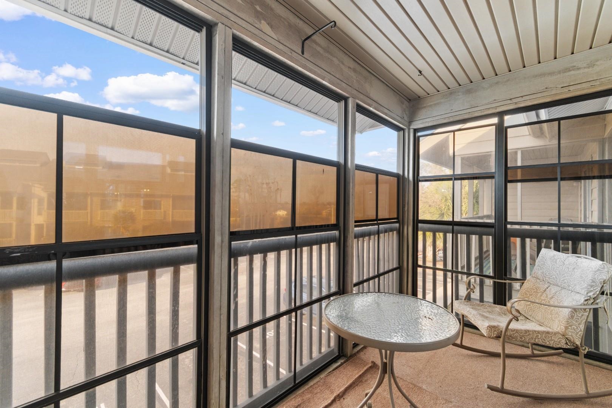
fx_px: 255
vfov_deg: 77.3
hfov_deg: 100.4
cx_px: 306
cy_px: 204
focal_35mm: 15
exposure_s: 1/10
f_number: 4.5
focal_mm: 10
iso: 100
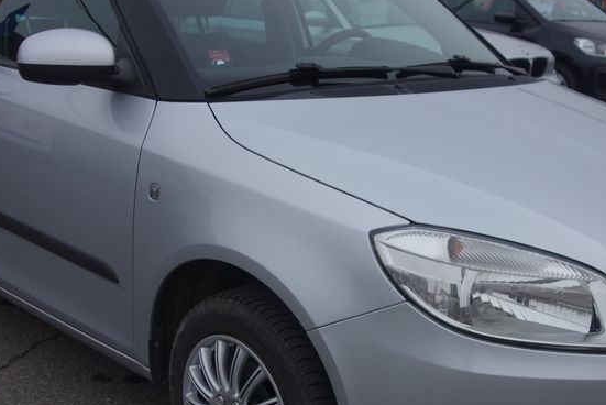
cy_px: 232
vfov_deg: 26.0
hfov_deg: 38.2
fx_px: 876
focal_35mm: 52
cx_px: 319
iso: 125
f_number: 2.2
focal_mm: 10.4
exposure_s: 1/320
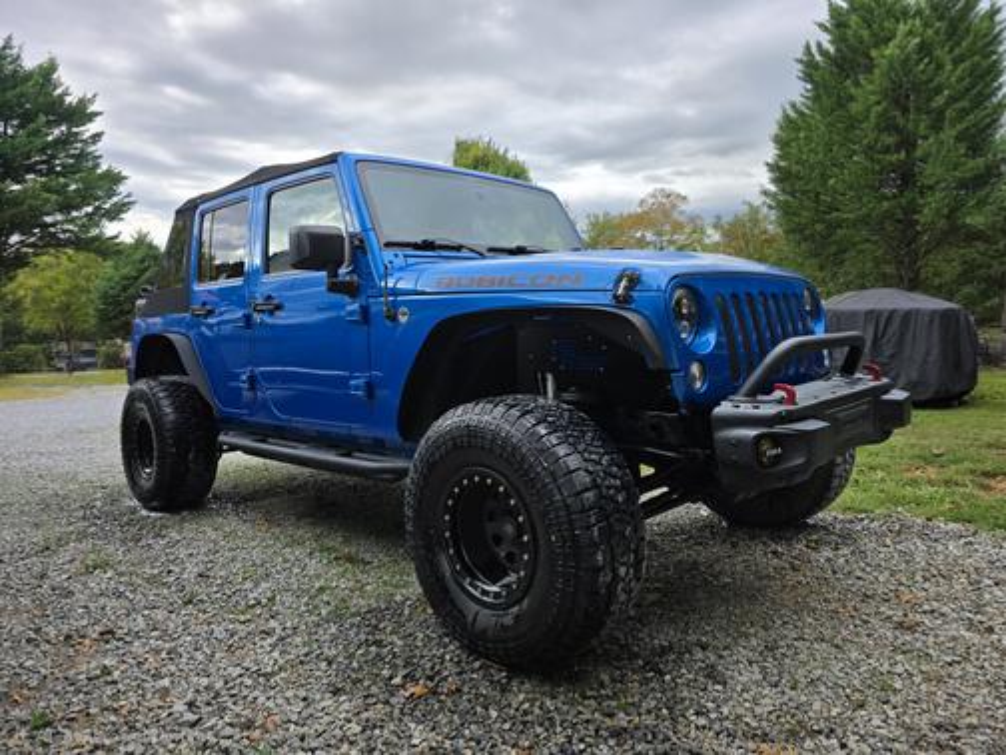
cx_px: 503
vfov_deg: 58.9
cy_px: 378
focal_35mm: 23
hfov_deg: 73.9
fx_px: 668
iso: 20
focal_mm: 6.3
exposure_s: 1/182
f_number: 1.7
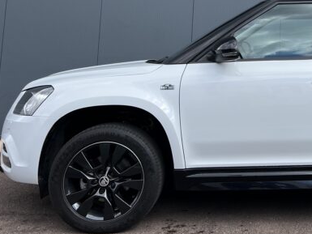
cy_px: 10
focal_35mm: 54
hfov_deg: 32.9
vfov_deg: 25.9
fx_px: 487
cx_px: 306
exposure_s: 1/1468
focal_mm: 5.7
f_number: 1.5
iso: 50
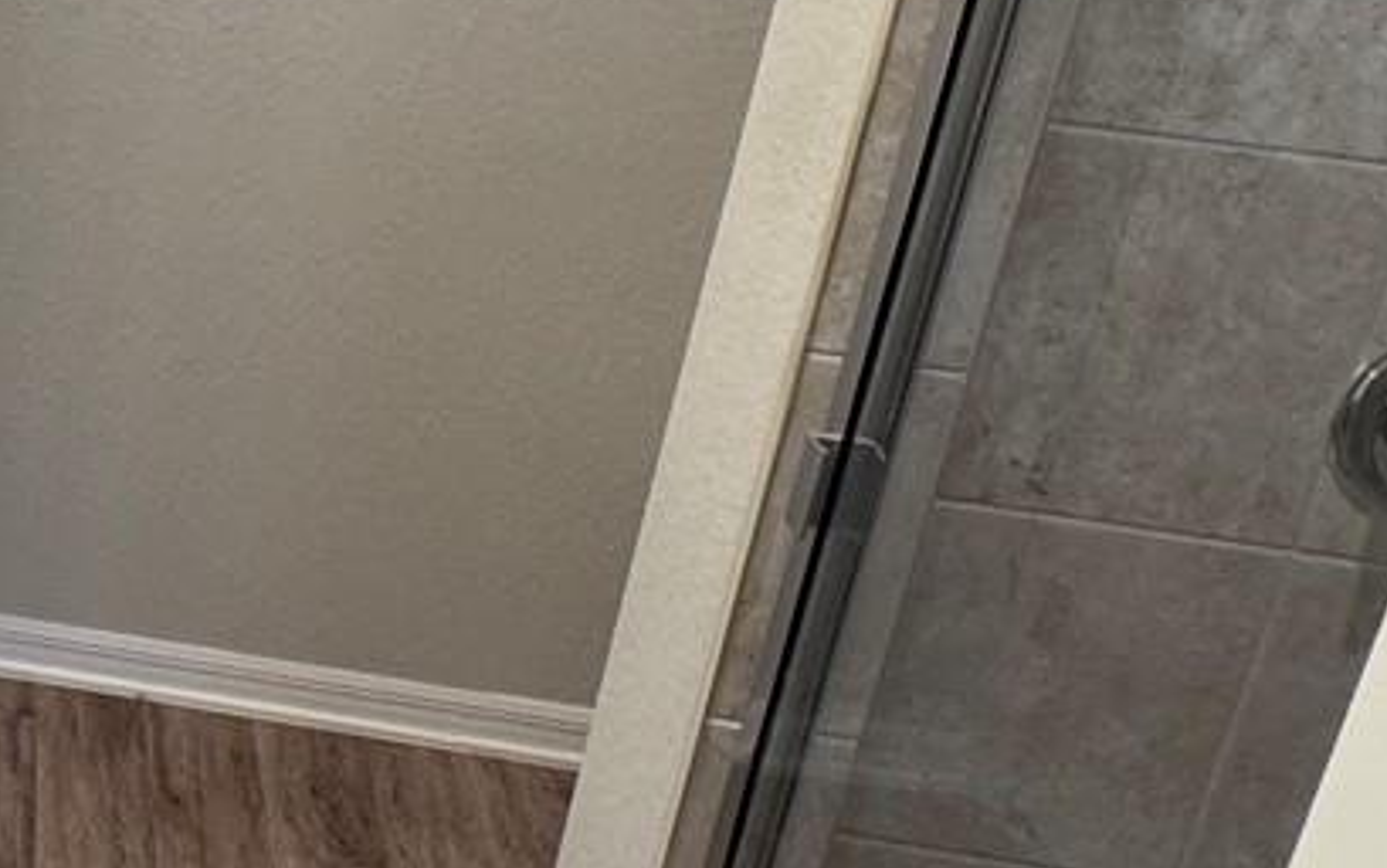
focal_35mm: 58
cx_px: -336
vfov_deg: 21.7
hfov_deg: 29.4
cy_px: 31
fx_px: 2193
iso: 200
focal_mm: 2.22
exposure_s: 1/120
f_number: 2.2
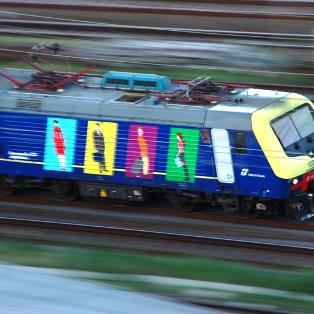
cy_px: 157
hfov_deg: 4.6
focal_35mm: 385
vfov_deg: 4.6
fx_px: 3951
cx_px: 191
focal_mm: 200
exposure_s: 1/10
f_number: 20
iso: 200
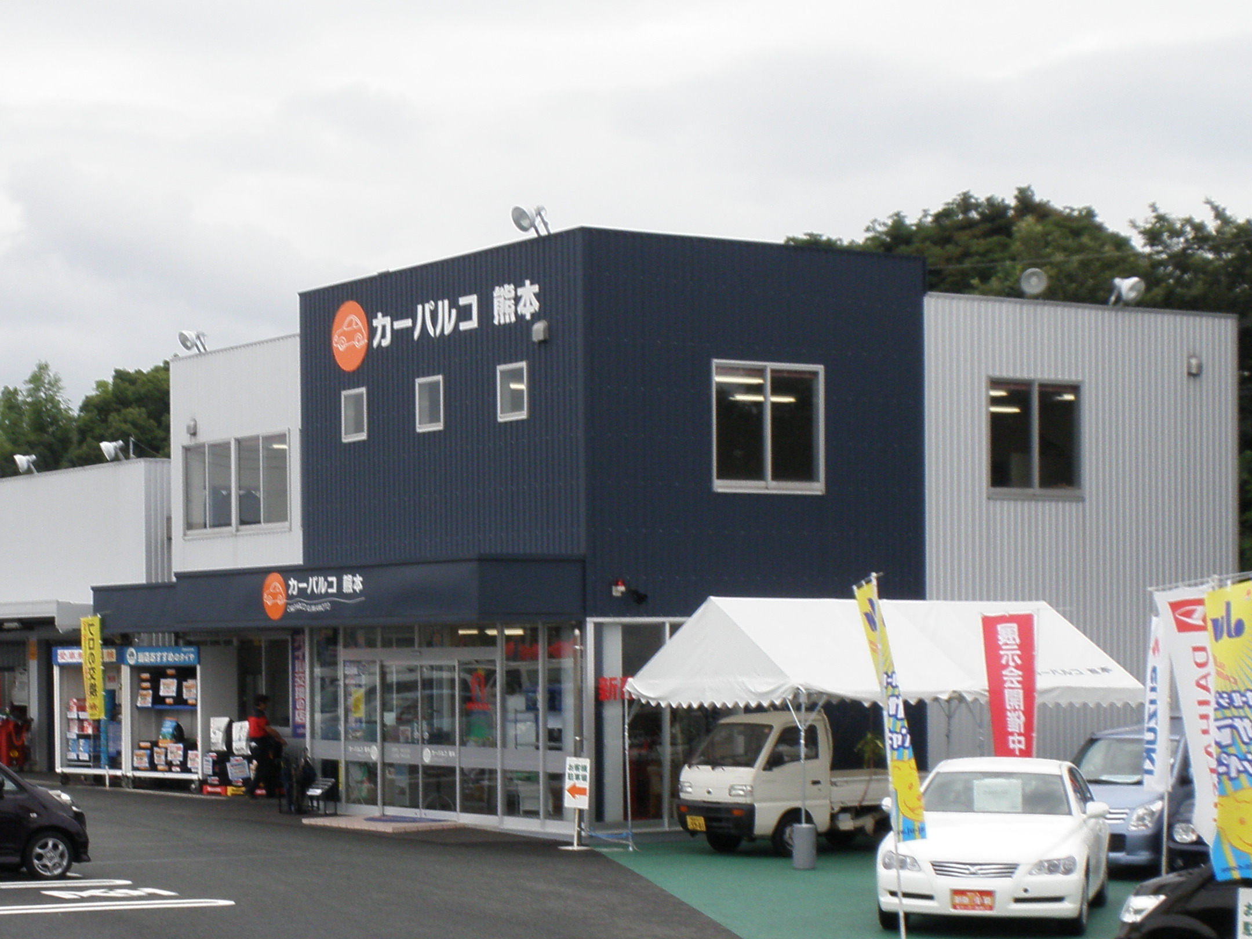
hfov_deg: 25.4
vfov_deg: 19.3
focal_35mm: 76
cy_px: 691
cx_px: 352
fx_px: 2749
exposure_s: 1/80
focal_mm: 8
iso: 64
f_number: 11
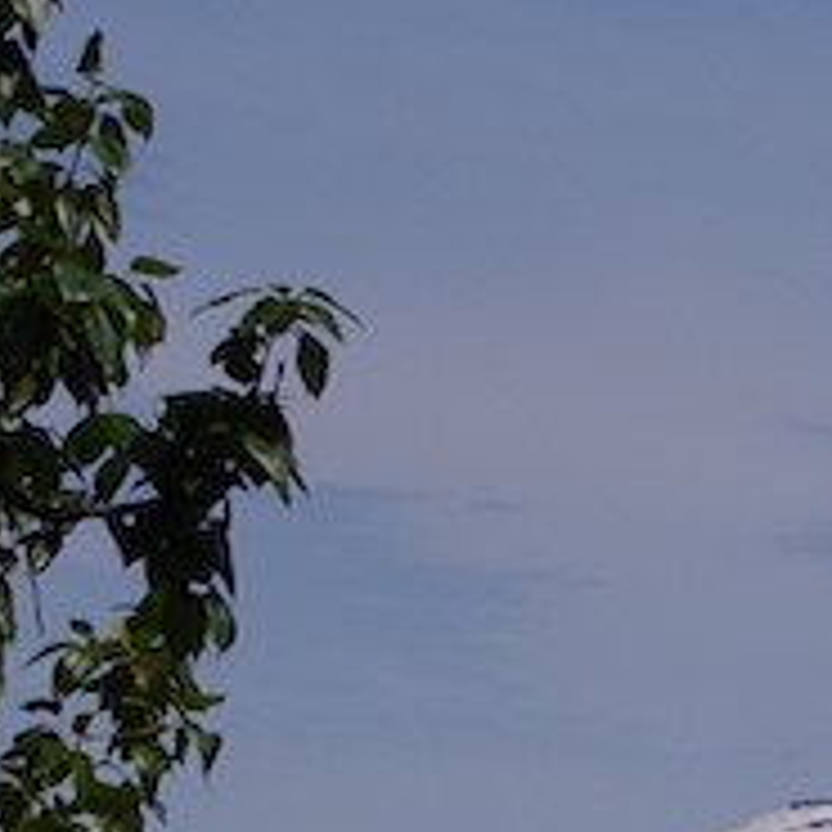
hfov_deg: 5.3
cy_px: 1673
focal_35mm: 305
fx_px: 8294
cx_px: 2752
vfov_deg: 5.6
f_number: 13
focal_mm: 30.63
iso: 100
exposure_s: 1/80
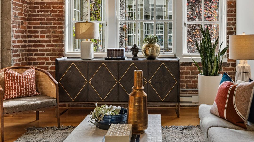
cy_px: 39
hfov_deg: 48.3
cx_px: 177
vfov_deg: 28.6
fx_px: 276
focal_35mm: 41
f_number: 11
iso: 400
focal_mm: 28
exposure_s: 1/50
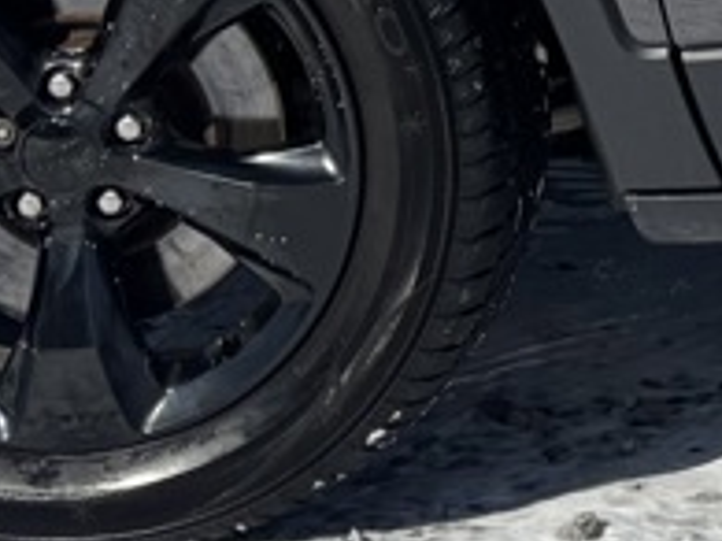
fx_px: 4002
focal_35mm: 192
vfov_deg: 7.5
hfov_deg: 9.3
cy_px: -497
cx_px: 1703
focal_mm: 5.96
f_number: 1.6
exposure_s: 1/6711
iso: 50
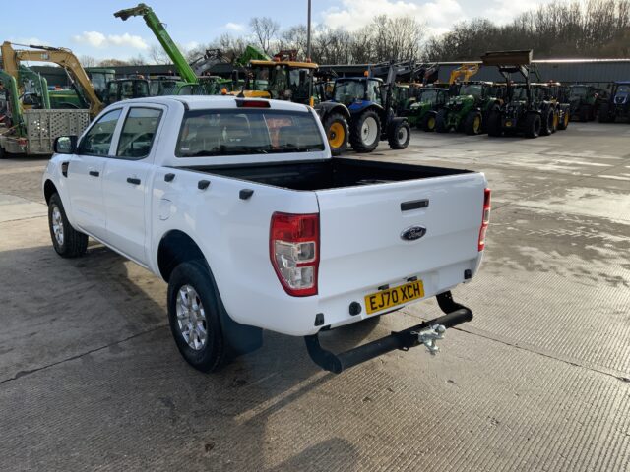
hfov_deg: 61.7
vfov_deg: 48.2
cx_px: 315
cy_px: 236
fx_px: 528
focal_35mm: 29
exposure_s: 1/1015
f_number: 1.8
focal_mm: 3
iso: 16
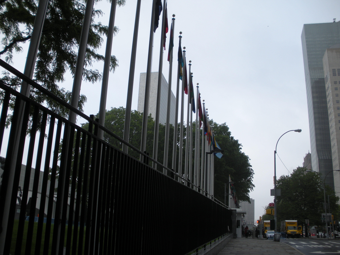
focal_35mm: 36
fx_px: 354
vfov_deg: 39.7
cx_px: 170
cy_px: 128
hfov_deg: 51.4
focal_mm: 6.3
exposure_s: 1/416
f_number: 3.5
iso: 64
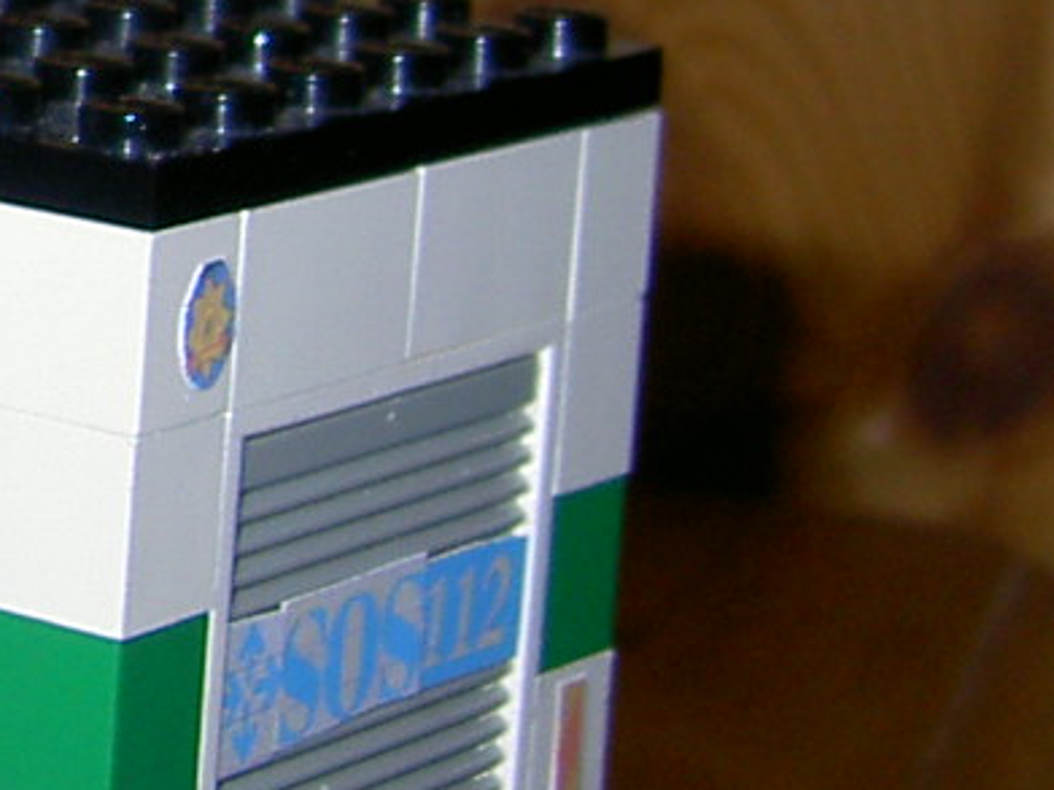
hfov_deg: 10.4
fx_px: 5418
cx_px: -890
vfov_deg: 8.3
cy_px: -89
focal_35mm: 178
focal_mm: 5.6
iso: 50
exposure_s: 1/60
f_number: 2.8
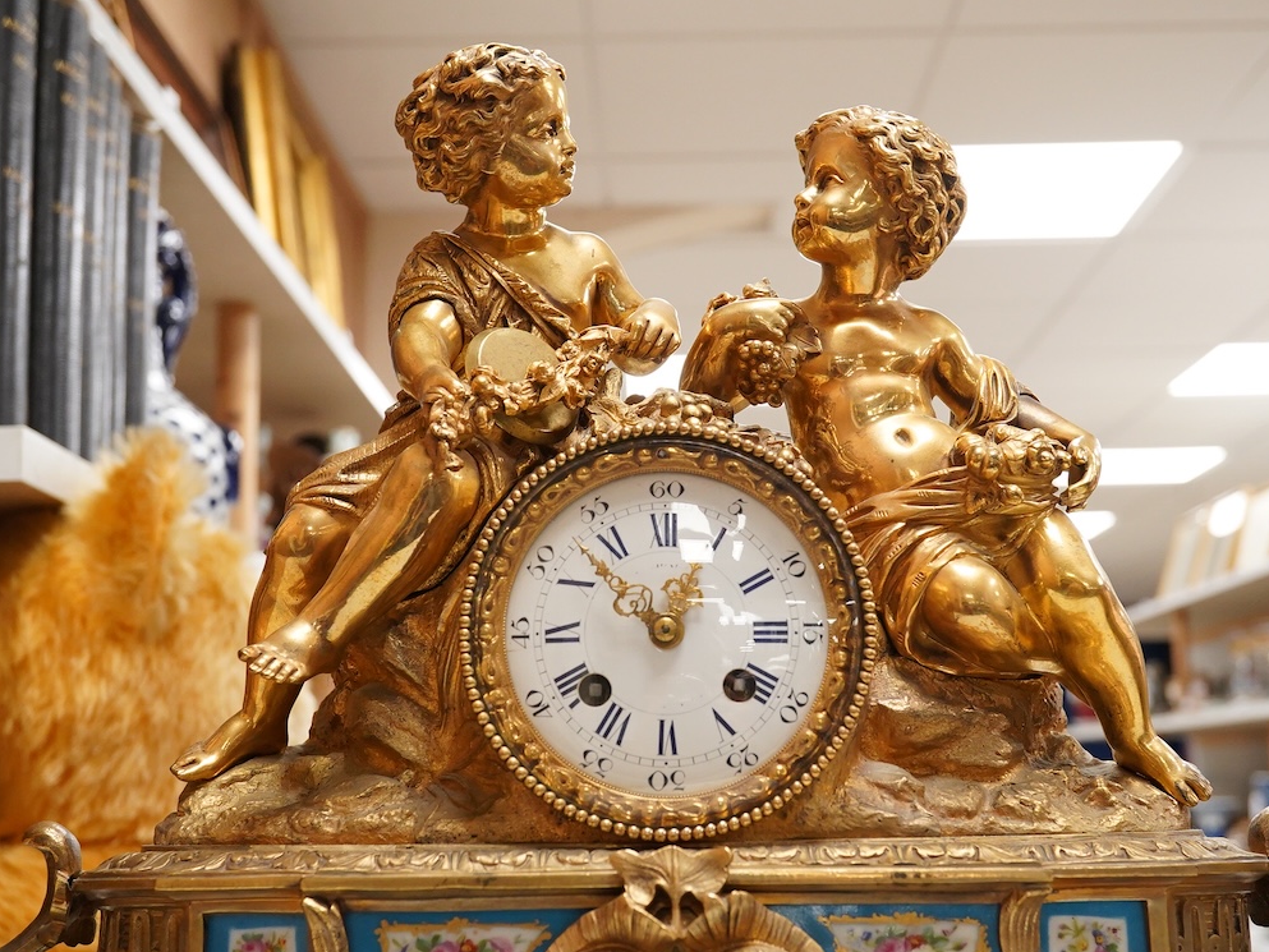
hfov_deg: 38.9
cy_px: 478
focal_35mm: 49
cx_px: 677
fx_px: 1797
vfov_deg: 29.7
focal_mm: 30
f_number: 9
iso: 2500
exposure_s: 1/160
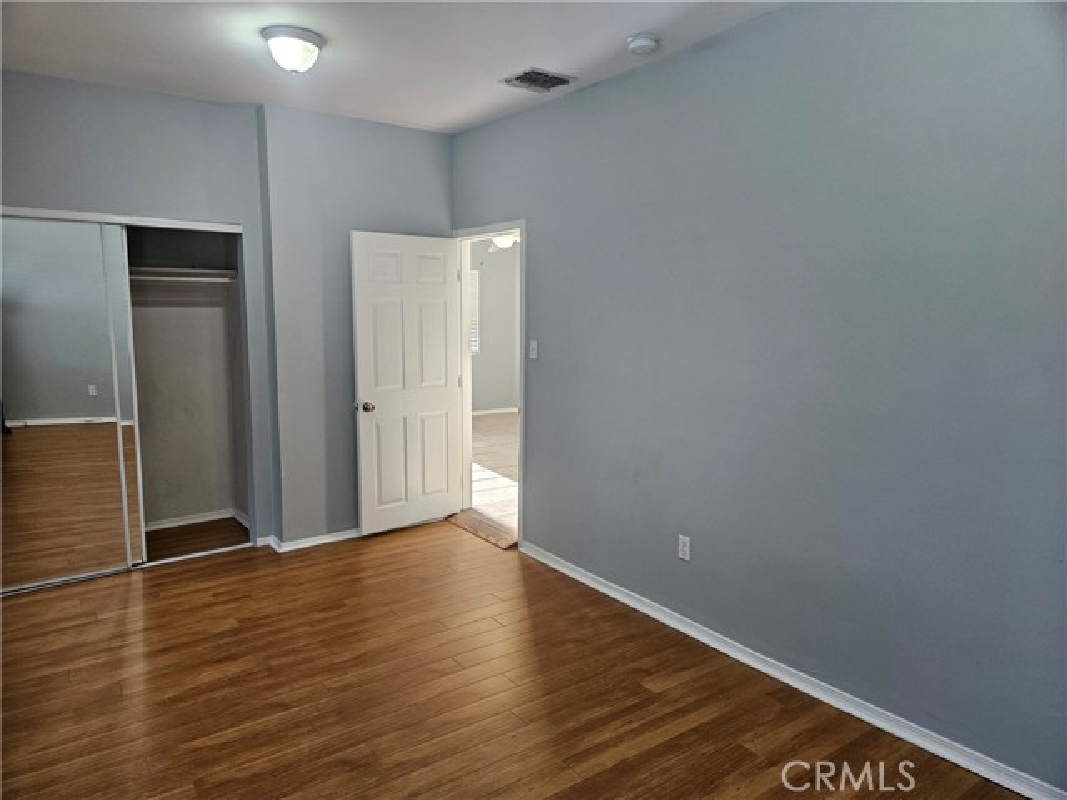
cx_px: 534
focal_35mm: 23
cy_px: 400
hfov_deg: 73.9
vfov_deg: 58.9
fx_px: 709
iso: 200
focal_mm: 5.4
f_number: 1.8
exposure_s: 1/120
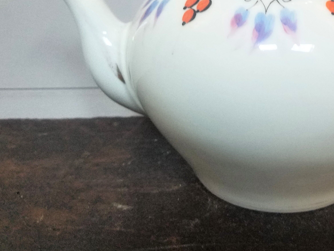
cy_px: 41
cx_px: 268
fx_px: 434
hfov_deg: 40.3
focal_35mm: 45
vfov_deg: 31.1
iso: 200
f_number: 1.7
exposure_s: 1/17
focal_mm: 4.2
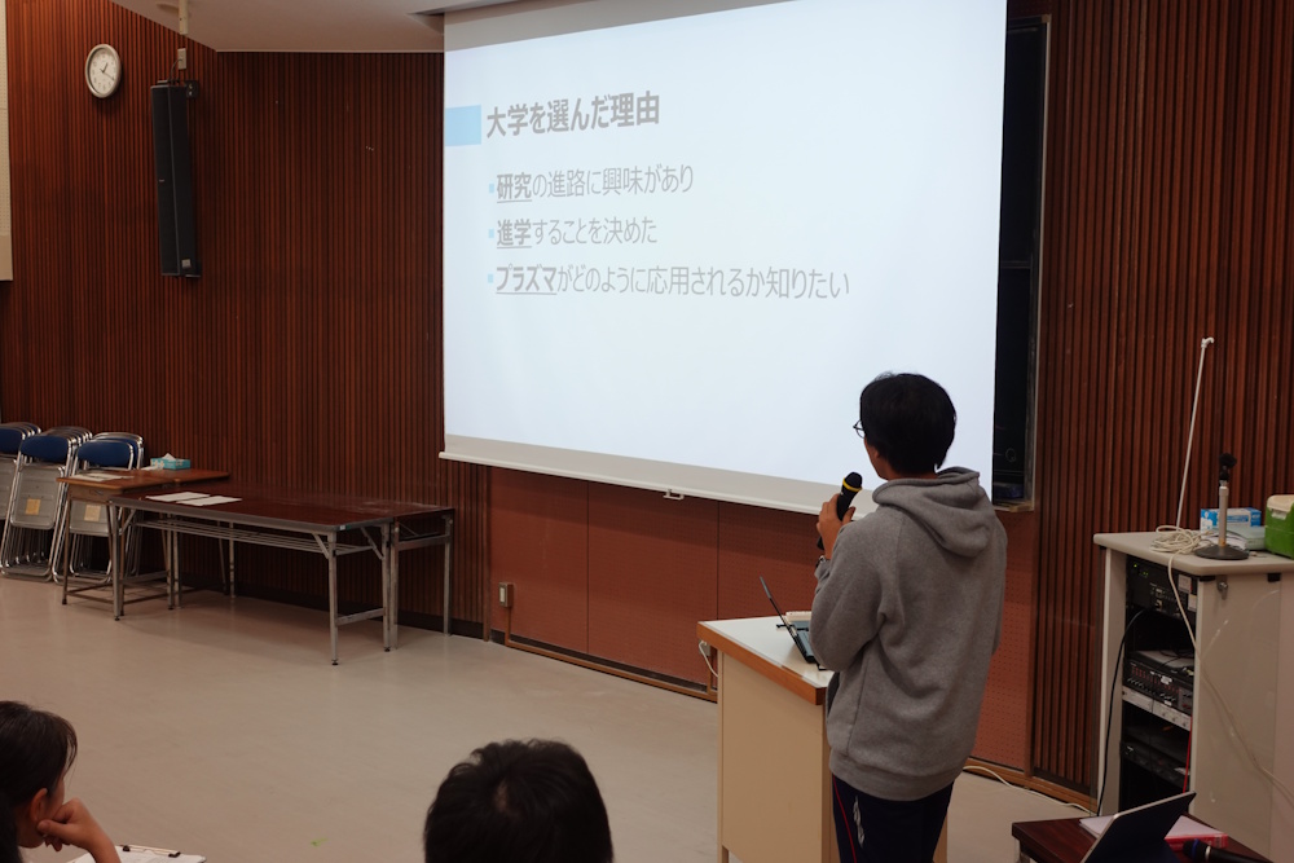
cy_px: 432
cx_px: 647
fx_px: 1690
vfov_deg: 28.7
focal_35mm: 47
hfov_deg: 41.9
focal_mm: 17.59
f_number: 2.8
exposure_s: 1/50
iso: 160
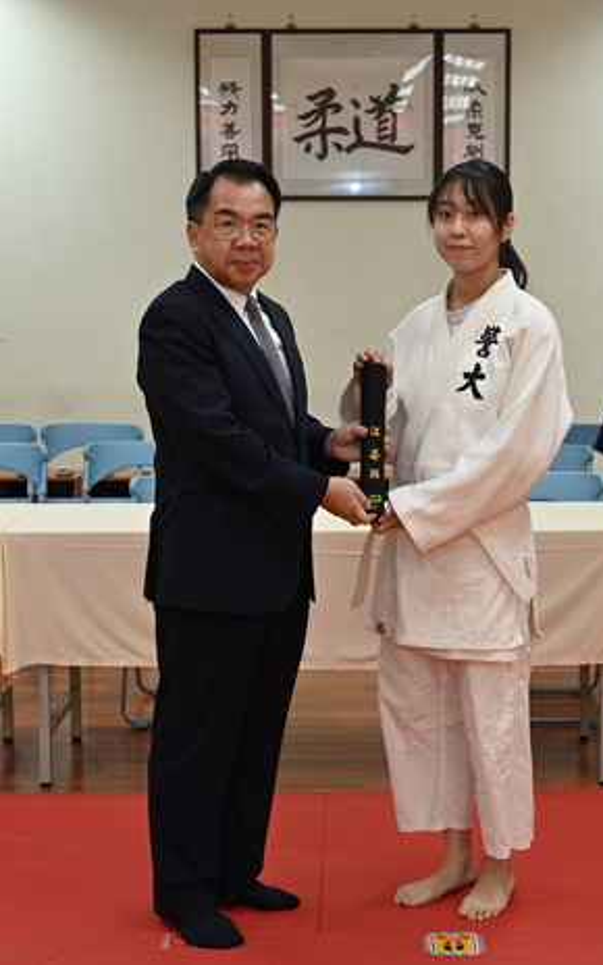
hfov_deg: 21.6
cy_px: 481
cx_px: 360
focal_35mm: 60
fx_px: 1578
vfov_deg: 34.0
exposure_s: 1/60
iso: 320
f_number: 4
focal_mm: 39
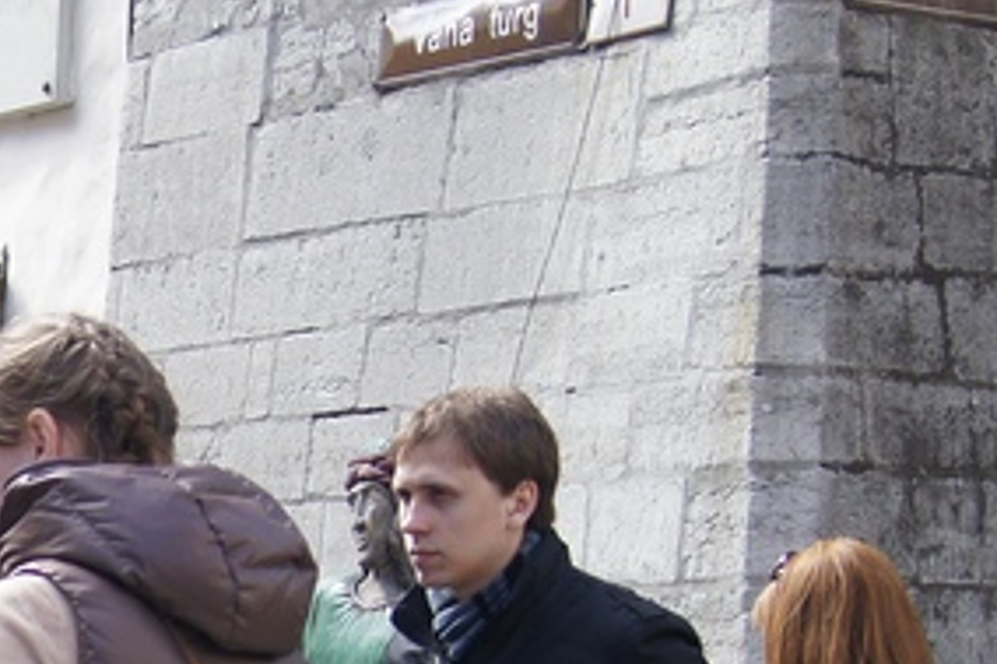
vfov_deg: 8.2
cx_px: -467
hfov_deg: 11.9
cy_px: 924
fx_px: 4567
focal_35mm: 165
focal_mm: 26
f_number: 4.5
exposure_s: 1/200
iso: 100
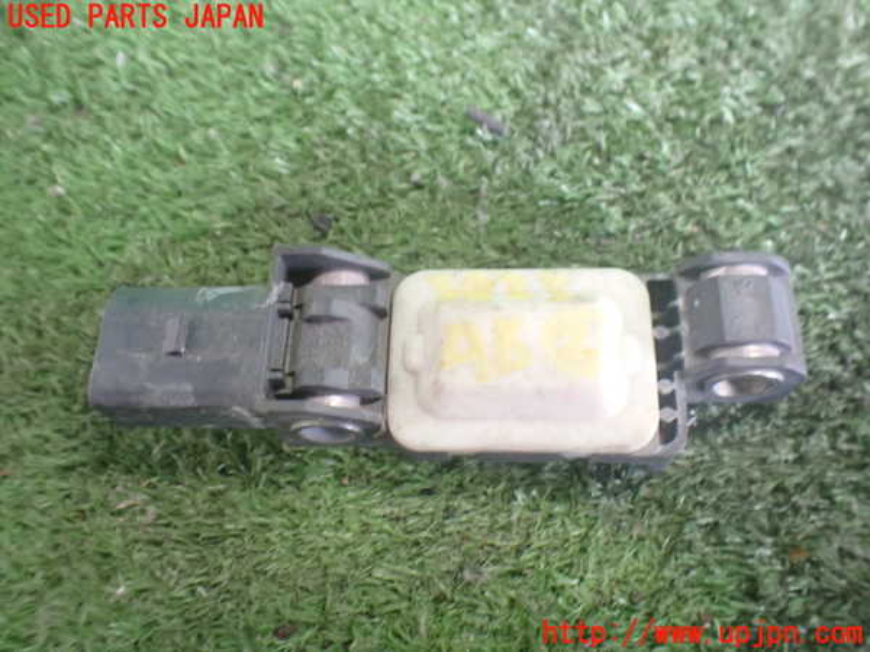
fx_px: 754
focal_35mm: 30
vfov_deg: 46.8
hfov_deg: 60.0
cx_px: 435
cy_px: 326
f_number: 2.3
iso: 800
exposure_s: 1/50
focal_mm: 5.4
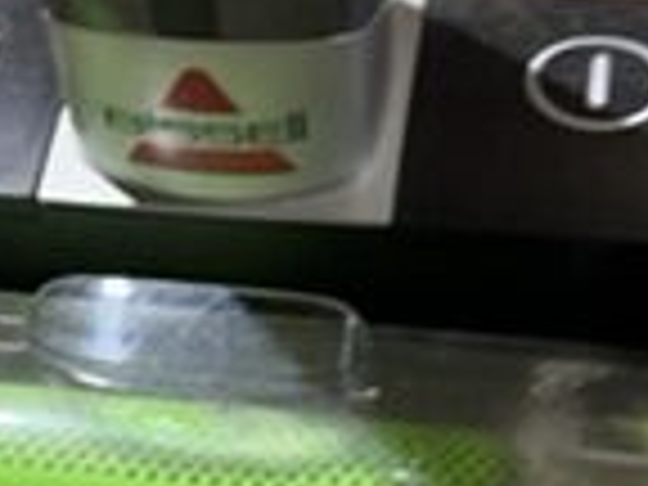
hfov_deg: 24.3
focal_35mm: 80
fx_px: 1498
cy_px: 405
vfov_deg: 18.2
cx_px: 230
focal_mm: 6.76
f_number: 1.78
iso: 400
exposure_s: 1/29
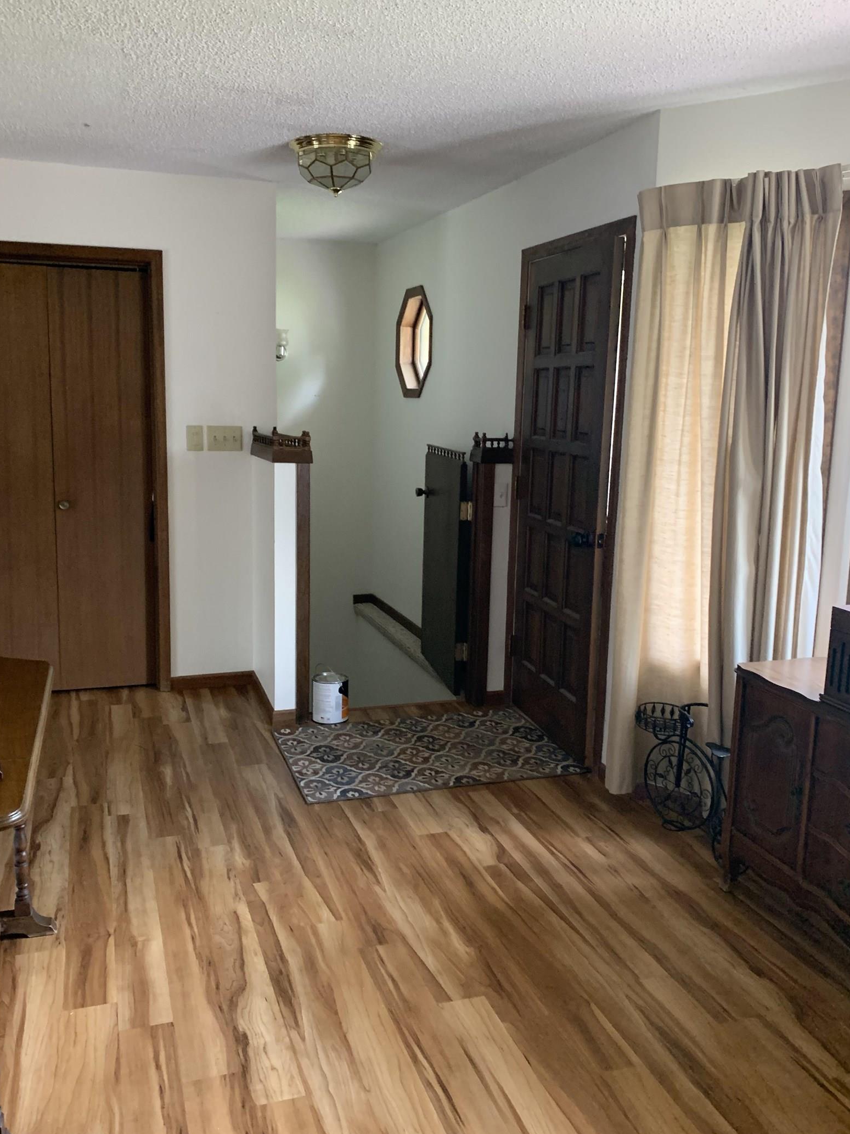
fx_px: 950
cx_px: 381
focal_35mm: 29
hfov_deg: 48.1
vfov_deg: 61.7
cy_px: 570
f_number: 1.8
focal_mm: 4.25
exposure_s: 1/60
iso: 320
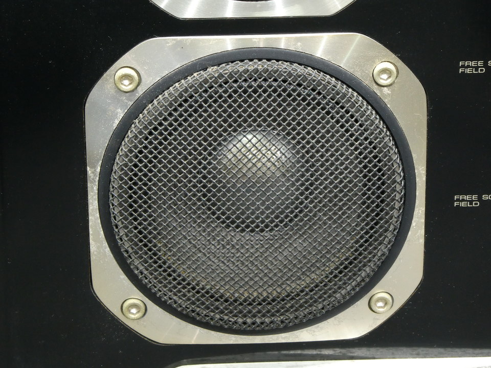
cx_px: 246
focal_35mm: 160
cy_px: 184
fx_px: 2269
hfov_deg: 12.3
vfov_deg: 9.3
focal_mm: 28.7
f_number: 5.5
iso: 400
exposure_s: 1/2.5
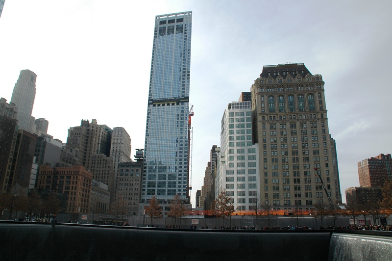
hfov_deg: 67.4
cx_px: 196
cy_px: 130
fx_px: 294
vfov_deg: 47.9
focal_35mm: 27
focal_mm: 18
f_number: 11
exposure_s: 1/320
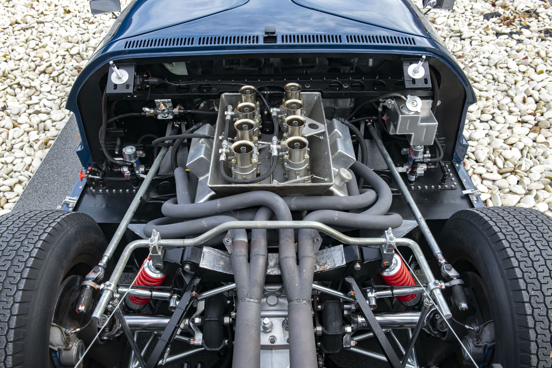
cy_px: 184
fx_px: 475
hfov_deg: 60.3
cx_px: 276
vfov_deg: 42.3
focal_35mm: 31
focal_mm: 31
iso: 1600
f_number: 8
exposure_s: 1/200
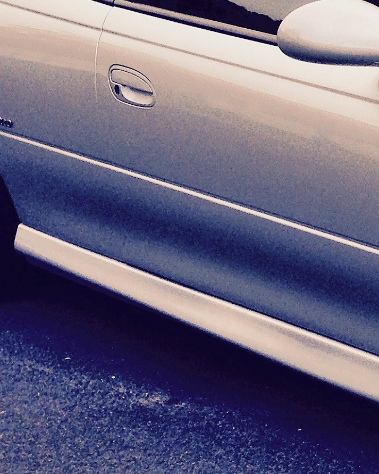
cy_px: 209
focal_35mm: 118
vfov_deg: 16.3
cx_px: 653
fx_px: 1654
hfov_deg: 12.1
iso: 50
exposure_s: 1/270
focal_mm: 4.12
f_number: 2.4
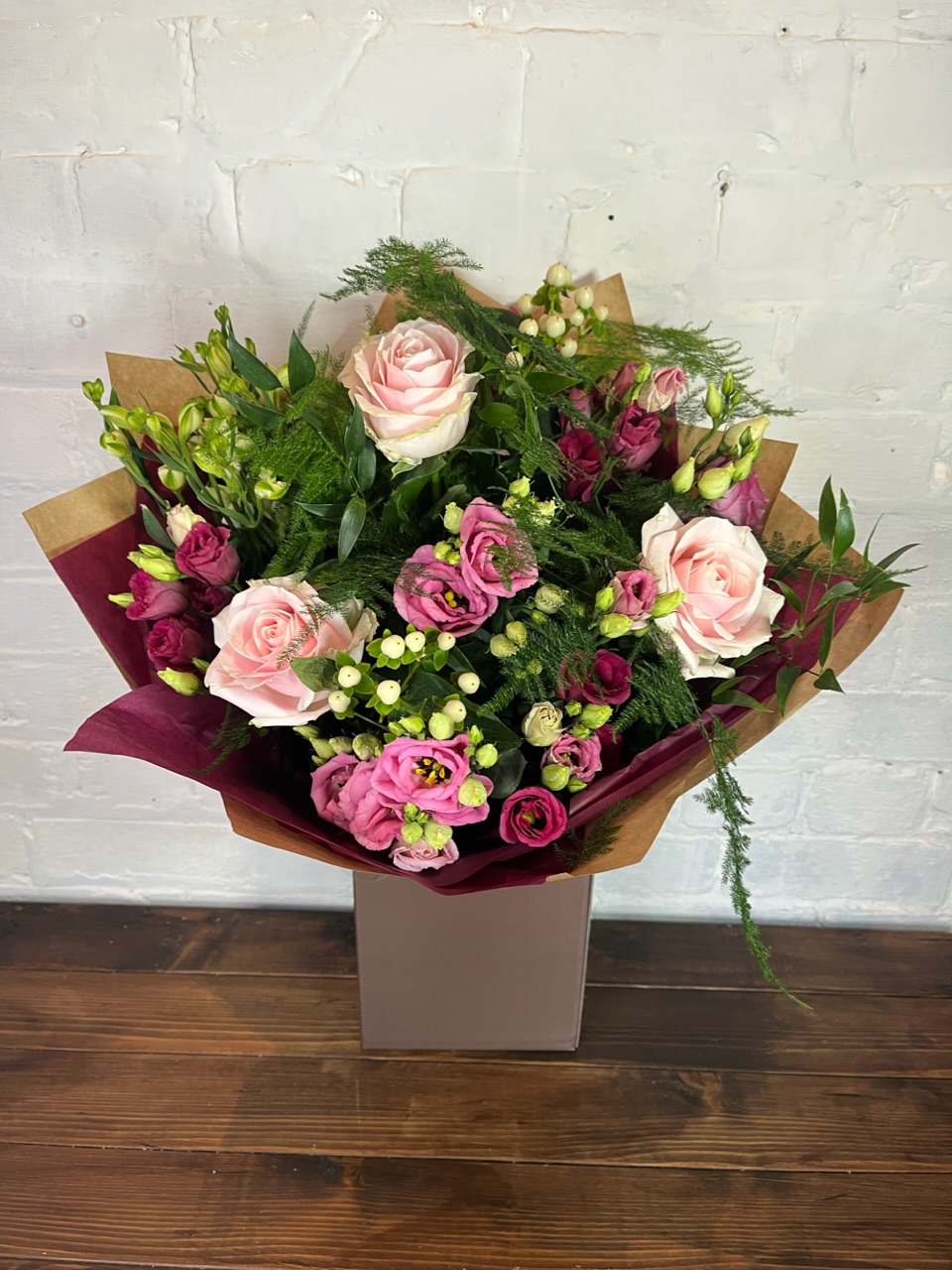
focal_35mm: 26
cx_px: 476
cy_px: 635
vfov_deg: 67.3
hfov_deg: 53.1
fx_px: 953
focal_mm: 5.1
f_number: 1.6
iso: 125
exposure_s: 1/50
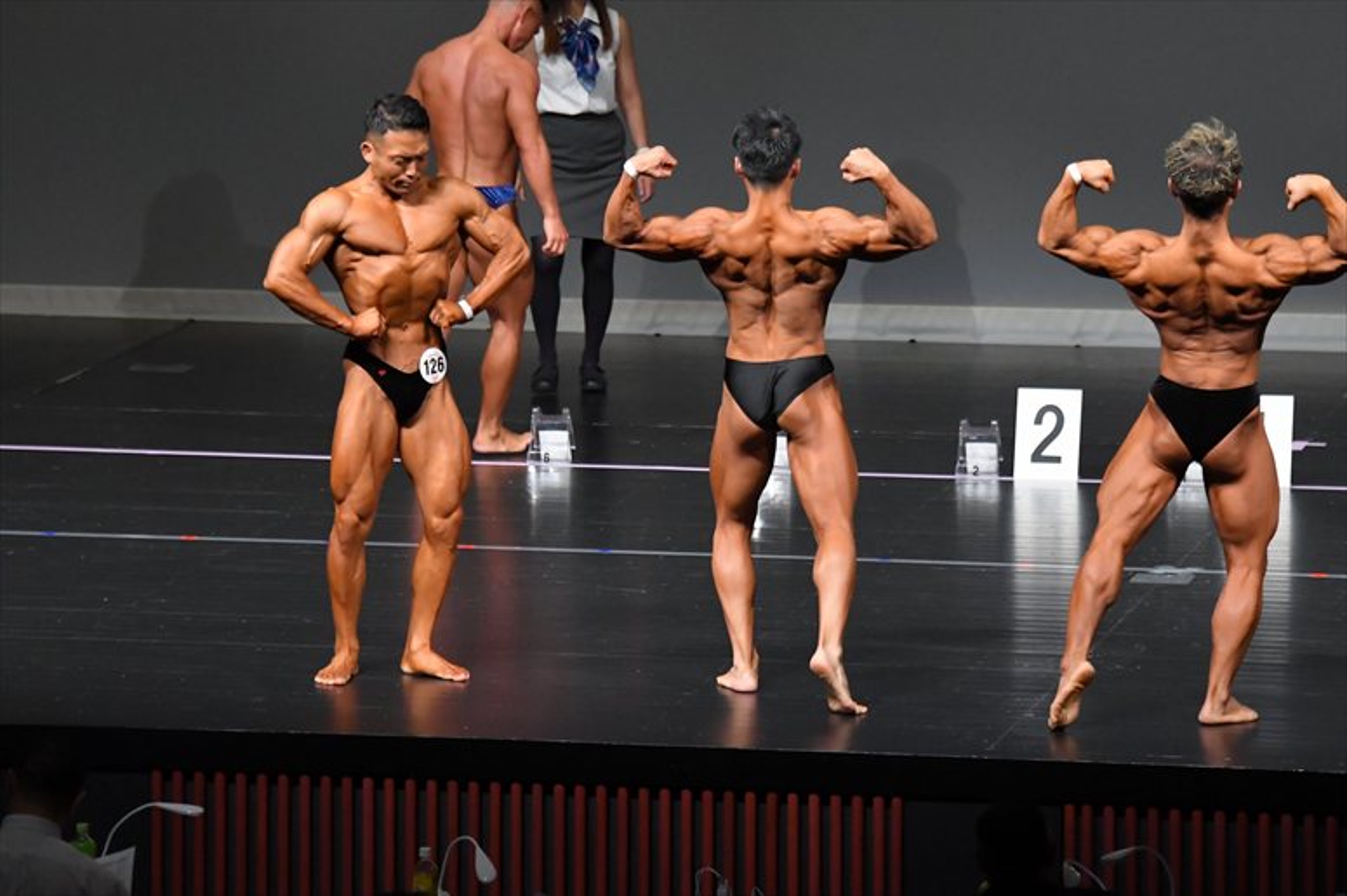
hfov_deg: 8.1
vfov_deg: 5.4
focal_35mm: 255
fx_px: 9537
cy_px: 448
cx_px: 674
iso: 5000
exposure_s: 1/400
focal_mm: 170
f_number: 5.6
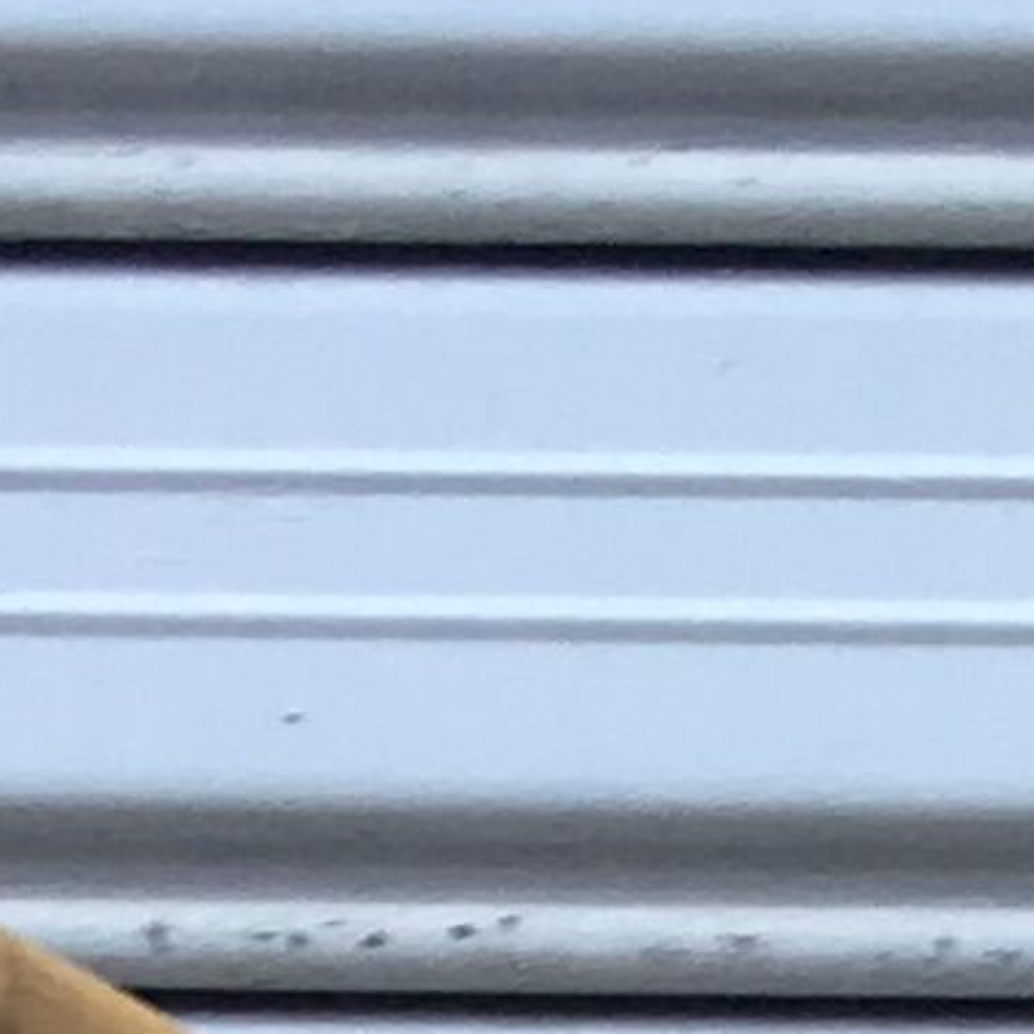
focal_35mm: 273
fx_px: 9226
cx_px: 1795
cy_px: 4592
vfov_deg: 5.4
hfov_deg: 6.3
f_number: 2.2
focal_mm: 4.15
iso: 25
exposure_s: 1/121
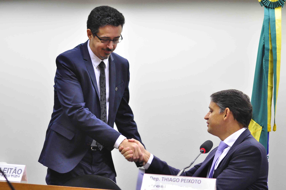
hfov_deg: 19.5
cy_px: 95
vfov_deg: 13.0
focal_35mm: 105
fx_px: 833
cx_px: 143
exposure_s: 1/200
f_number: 4
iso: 1250
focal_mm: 70
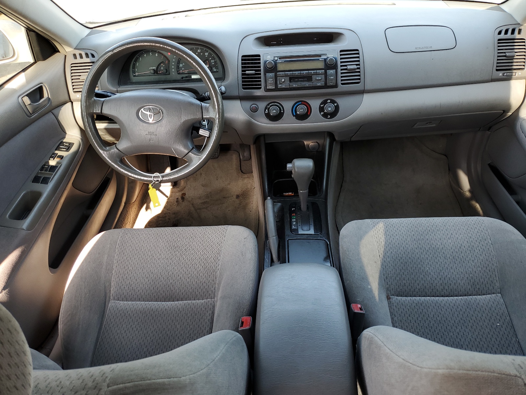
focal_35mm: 26
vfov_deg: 53.1
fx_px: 395
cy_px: 198
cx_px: 263
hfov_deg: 67.3
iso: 50
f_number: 1.5
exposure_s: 1/120
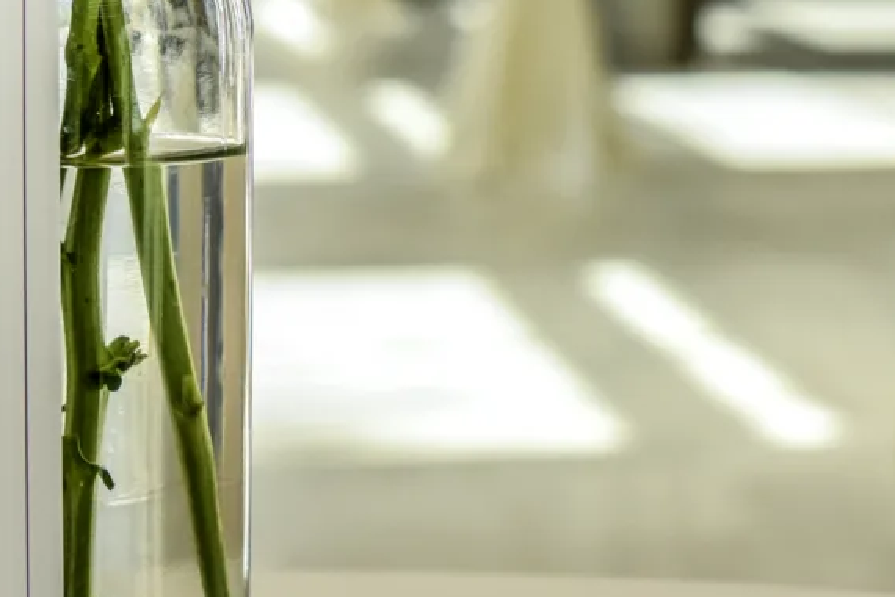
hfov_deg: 9.2
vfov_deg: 6.1
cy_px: -140
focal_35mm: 224
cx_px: 672
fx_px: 5570
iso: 400
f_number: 5.6
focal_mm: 50
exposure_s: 1/160
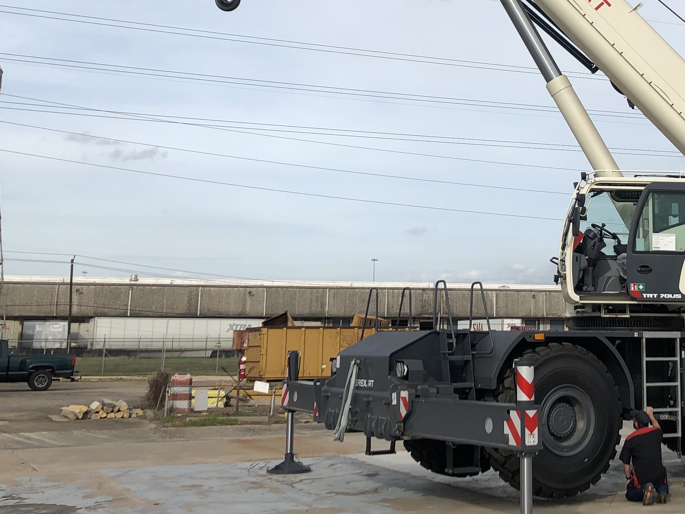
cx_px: 541
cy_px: 81
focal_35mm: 57
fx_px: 1128
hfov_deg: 32.9
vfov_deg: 25.1
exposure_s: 1/1736
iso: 20
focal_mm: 3.99
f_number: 1.8
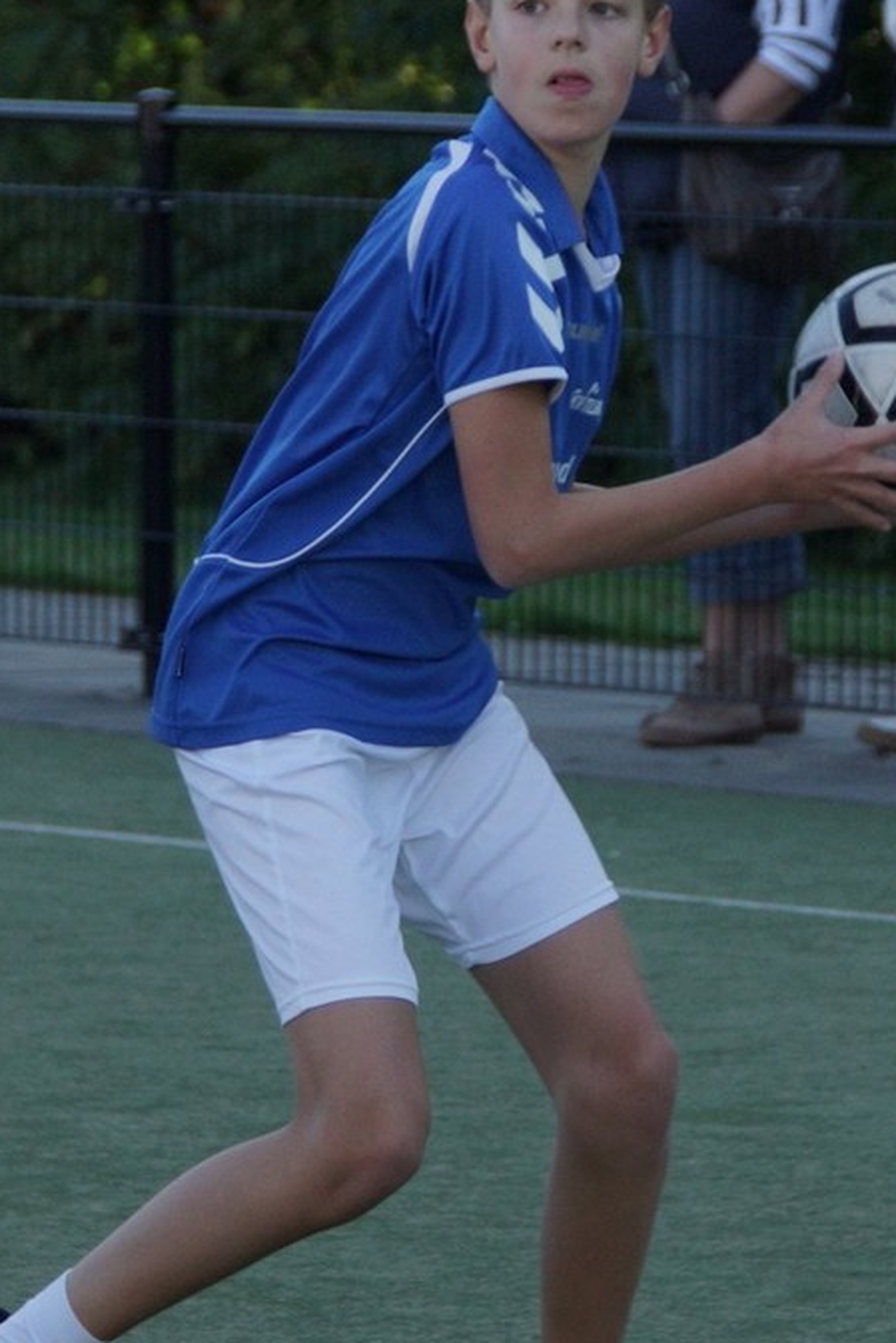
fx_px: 9365
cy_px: 619
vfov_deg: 8.2
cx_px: 388
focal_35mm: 251
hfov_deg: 5.5
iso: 400
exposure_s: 1/640
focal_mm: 110
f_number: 5.6
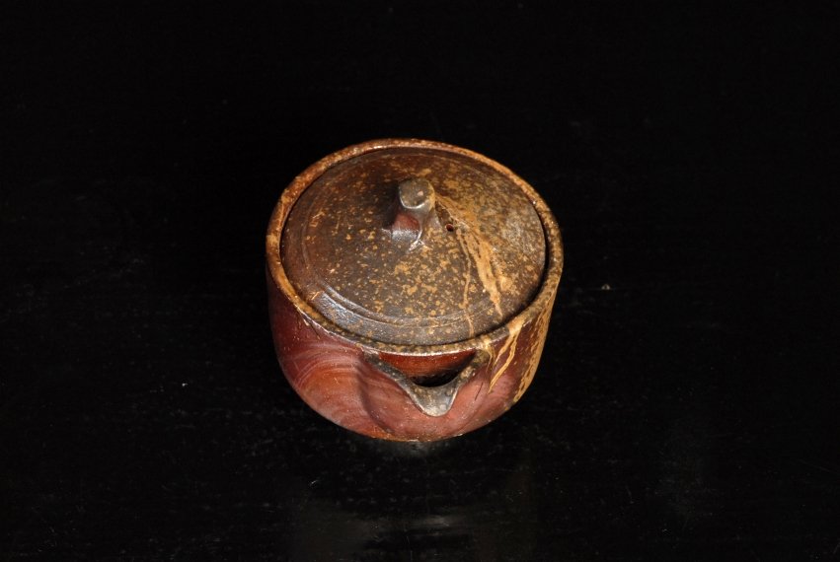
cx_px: 420
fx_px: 3680
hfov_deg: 13.0
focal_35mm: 158
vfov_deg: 8.7
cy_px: 281
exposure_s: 1/60
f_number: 10
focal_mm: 105
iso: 500
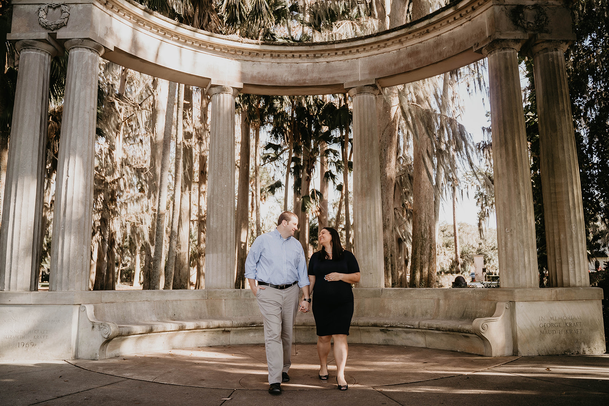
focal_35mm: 28
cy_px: 203
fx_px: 474
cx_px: 304
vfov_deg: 46.4
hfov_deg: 65.5
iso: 200
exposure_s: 1/320
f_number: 2.8
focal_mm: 28
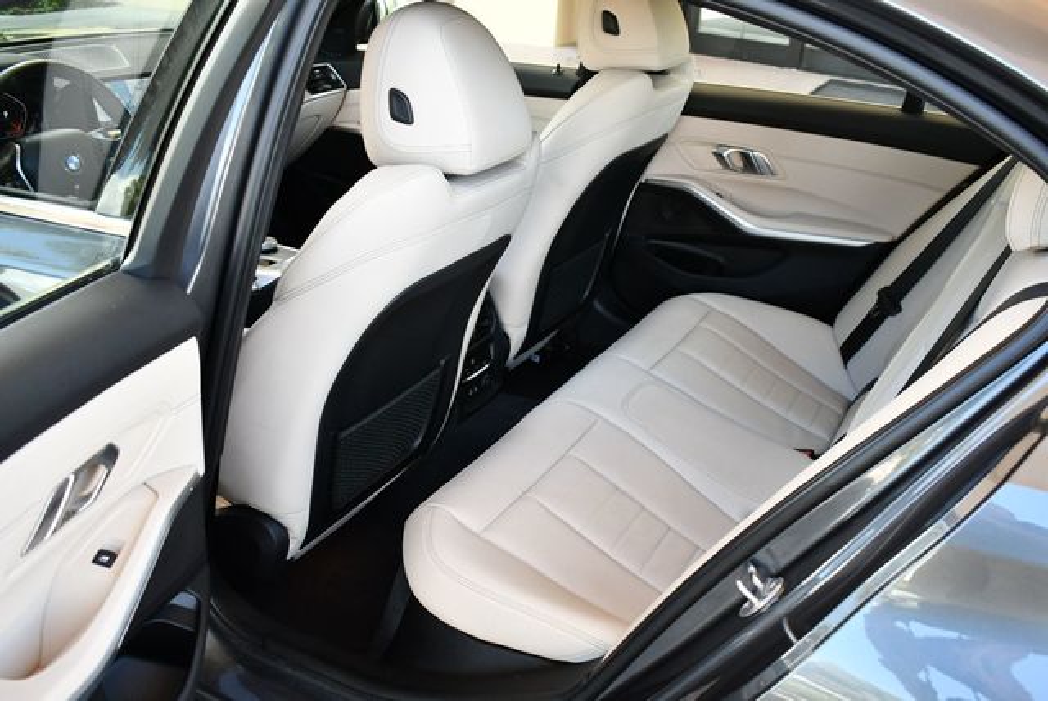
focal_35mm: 36
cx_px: 524
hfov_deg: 53.1
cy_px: 350
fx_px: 1049
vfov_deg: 36.9
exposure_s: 1/250
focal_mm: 18
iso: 720
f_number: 3.5
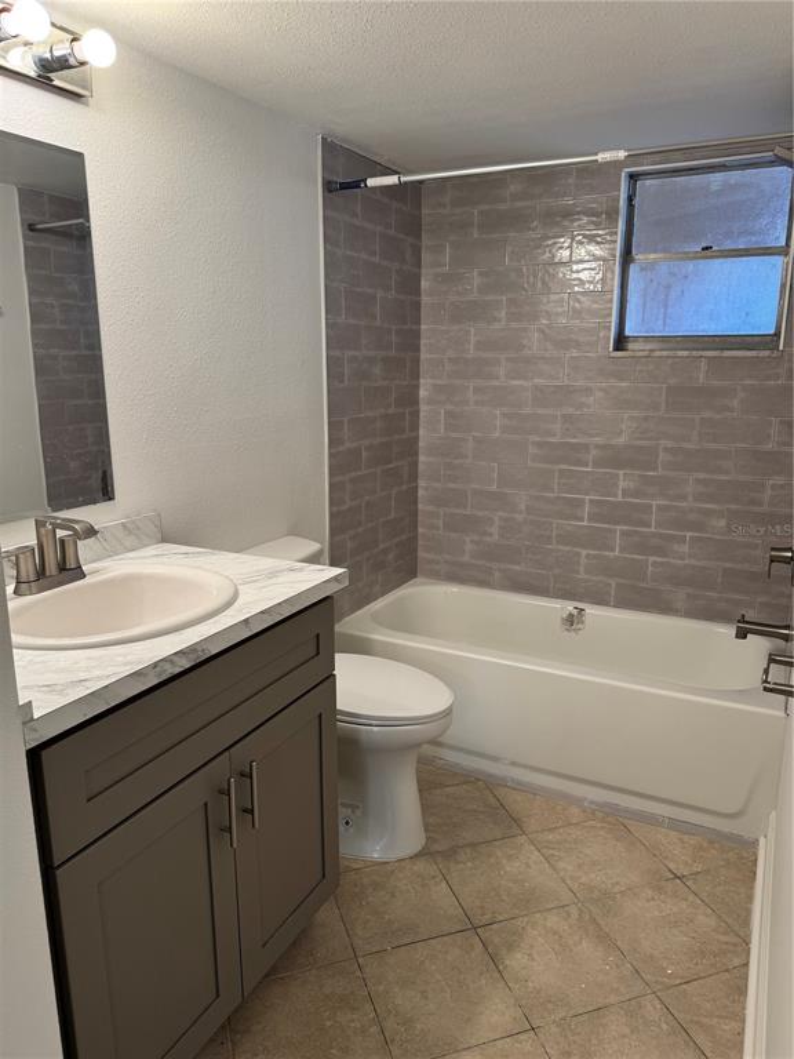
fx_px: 734
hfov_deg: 56.8
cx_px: 397
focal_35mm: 24
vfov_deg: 71.6
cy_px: 530
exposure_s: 1/120
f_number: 1.78
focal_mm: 6.76
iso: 100
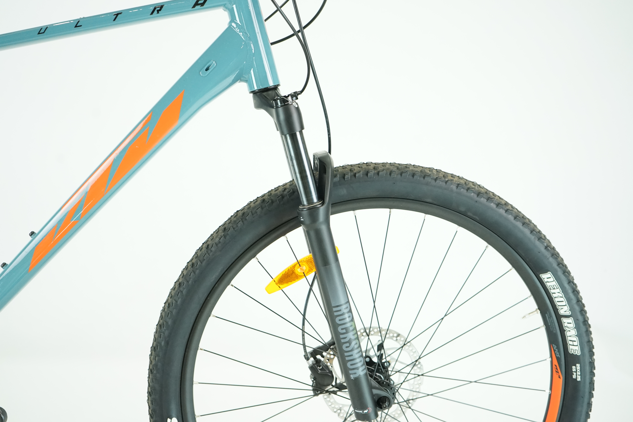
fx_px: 668
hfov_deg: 50.7
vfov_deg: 35.1
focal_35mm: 38
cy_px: 211
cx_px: 316
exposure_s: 1/200
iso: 2500
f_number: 5
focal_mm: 38
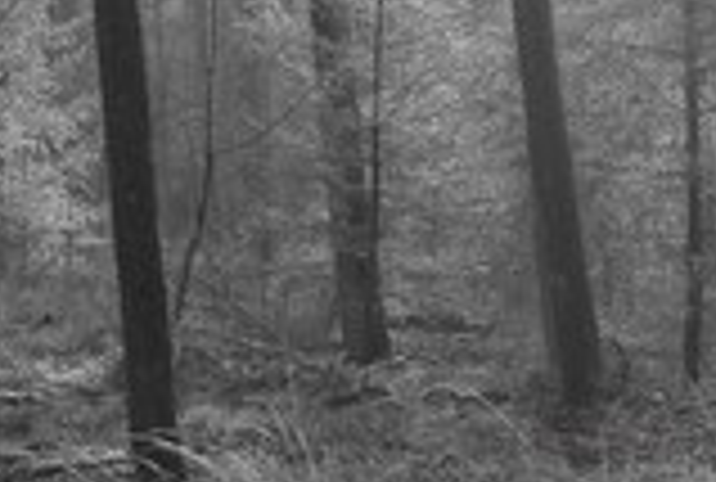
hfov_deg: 9.5
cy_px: 214
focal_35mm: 214
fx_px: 4268
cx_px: 702
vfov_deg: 6.5
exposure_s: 1/250
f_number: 5.6
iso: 320
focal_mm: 27.5
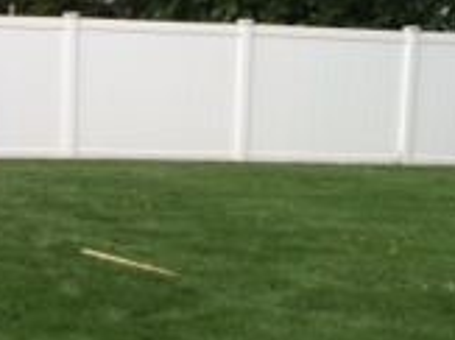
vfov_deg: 12.5
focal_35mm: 118
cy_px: 240
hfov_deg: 16.0
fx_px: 1550
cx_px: -109
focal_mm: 4.12
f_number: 2.2
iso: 32
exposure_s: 1/488
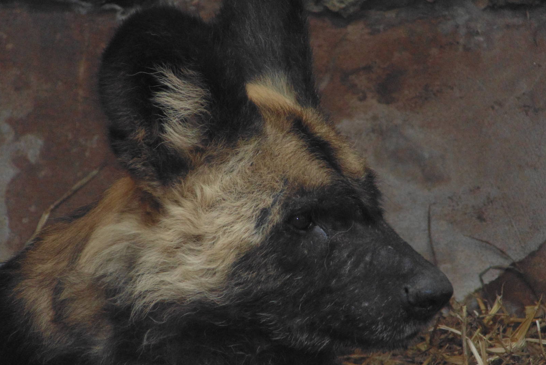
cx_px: 272
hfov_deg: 4.1
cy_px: 200
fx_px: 7706
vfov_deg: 2.7
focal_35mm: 508
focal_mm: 87.3
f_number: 5.9
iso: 320
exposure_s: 1/60
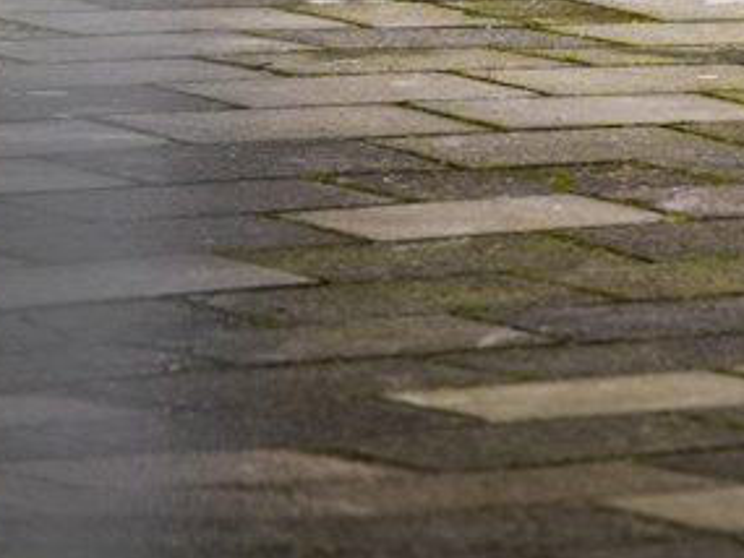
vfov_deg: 1.7
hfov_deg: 2.3
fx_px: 18384
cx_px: 1634
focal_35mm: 855
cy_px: -1090
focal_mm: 132
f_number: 2.8
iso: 100
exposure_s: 1/800
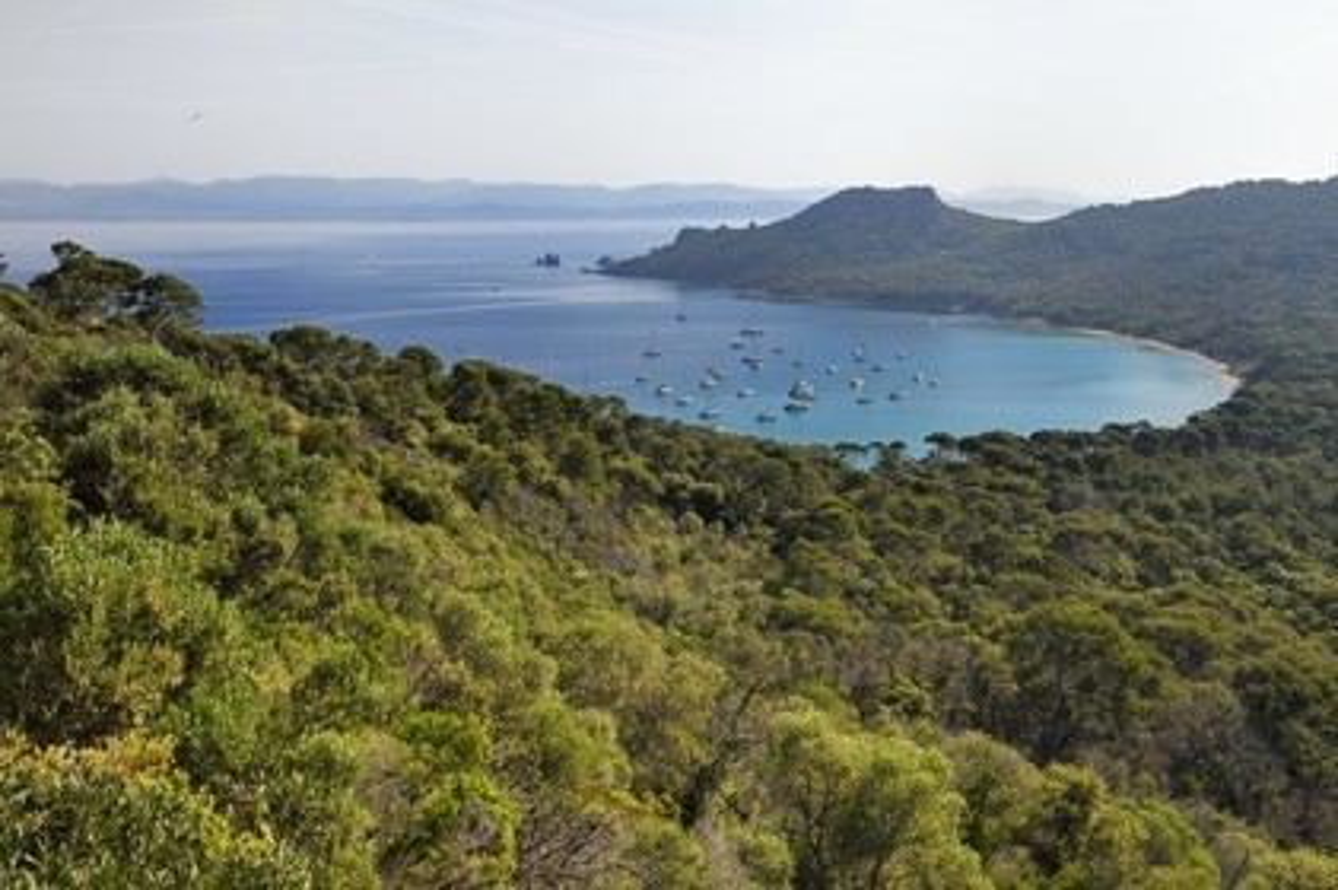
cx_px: 669
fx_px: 1485
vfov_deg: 33.3
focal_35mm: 40
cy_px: 445
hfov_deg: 48.5
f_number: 14
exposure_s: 1/400
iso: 320
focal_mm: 40
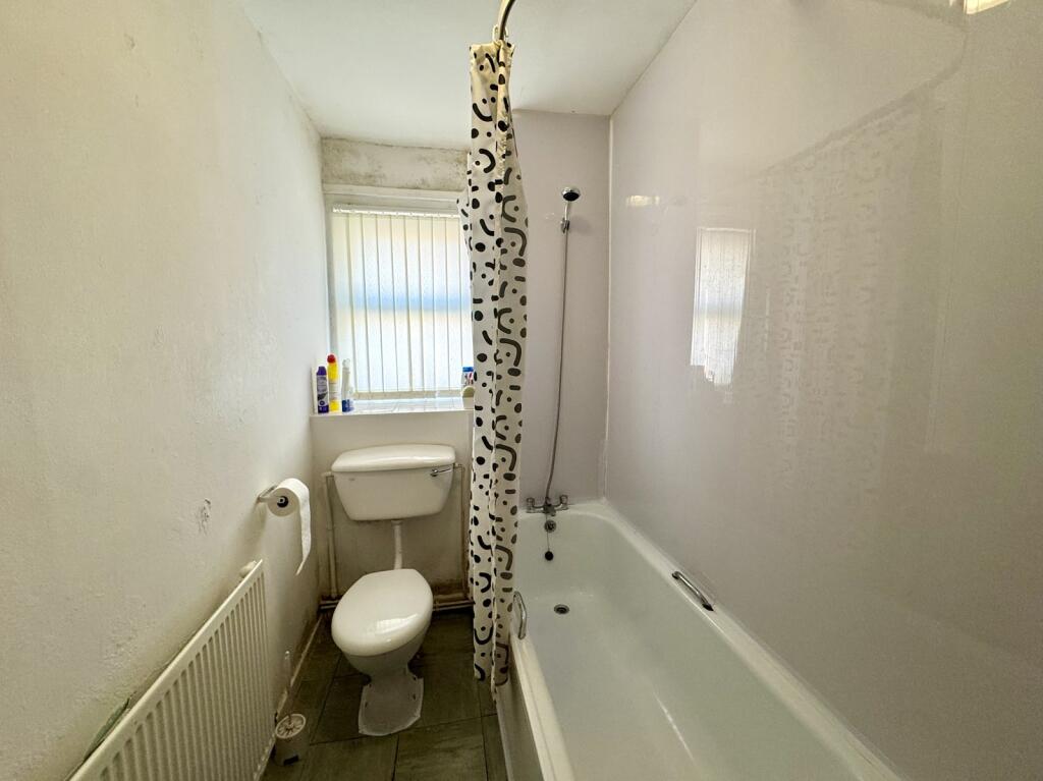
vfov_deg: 85.6
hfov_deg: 102.1
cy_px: 390
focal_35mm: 14
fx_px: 422
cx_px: 522
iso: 200
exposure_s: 1/100
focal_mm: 2.22
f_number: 2.2
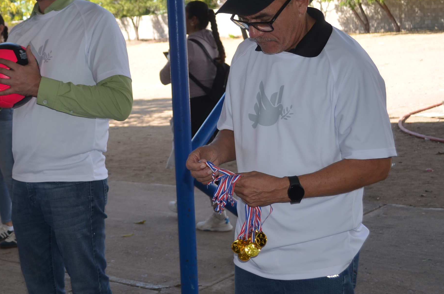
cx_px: 19
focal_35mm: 67
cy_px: 128
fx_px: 825
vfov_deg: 20.2
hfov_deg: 28.6
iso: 100
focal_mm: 22
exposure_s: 1/200
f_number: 4
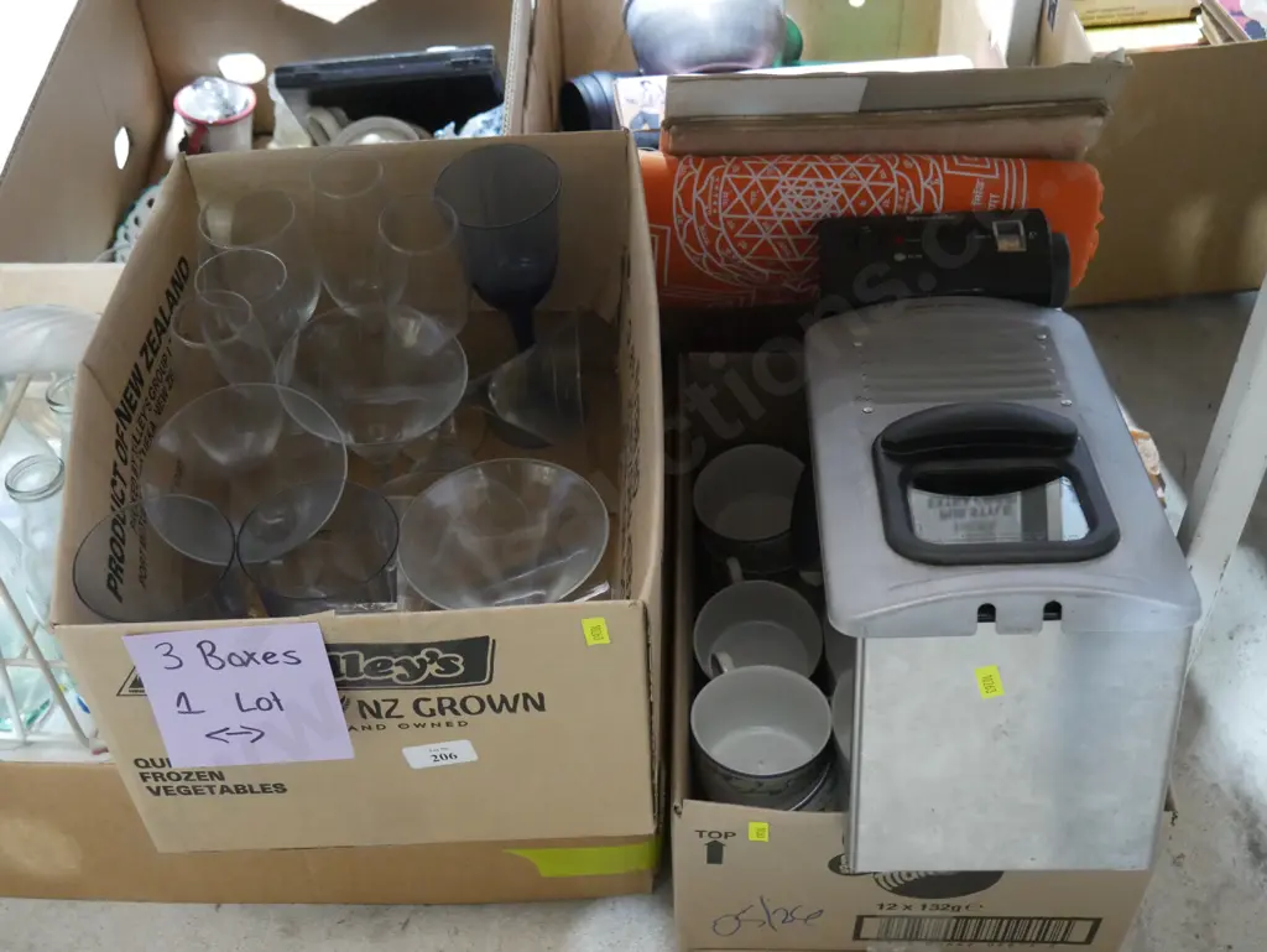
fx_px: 1538
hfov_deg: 44.8
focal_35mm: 42
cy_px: 476
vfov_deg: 34.4
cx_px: 634
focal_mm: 21
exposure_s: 1/50
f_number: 4.6
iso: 3200
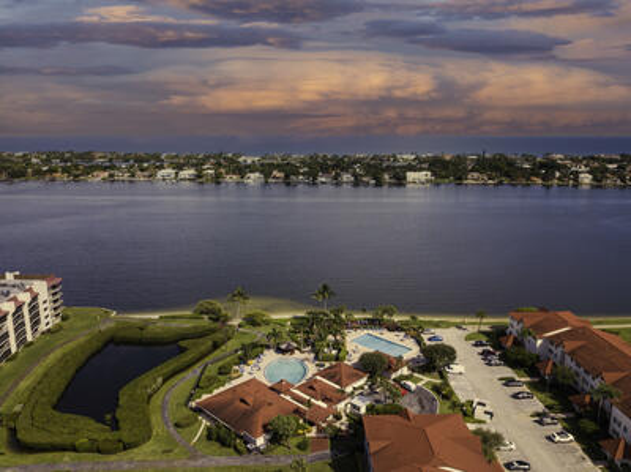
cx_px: 316
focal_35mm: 26
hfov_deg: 67.4
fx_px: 473
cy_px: 236
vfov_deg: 53.0
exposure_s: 1/1900
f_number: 2.2
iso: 100
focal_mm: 4.73
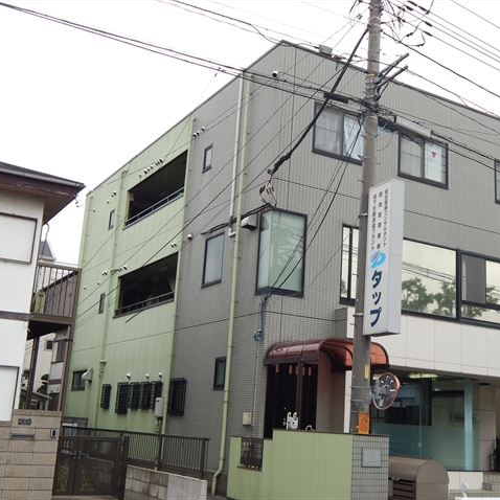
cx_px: 293
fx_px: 735
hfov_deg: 37.4
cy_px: 250
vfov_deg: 37.6
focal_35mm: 45
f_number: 3.4
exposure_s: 1/250
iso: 125
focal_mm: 6.8
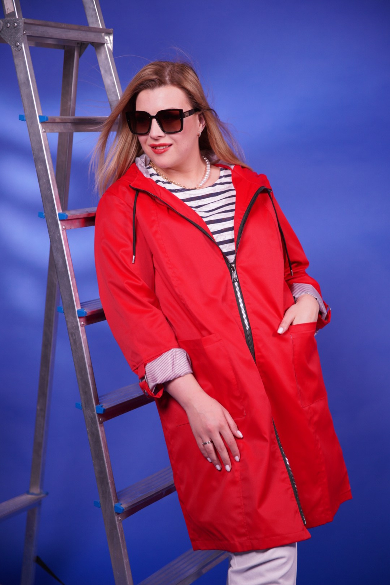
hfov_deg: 21.6
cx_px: 195
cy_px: 292
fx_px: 1024
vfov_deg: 31.9
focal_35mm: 63
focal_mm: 63
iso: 200
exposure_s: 1/100
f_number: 2.8
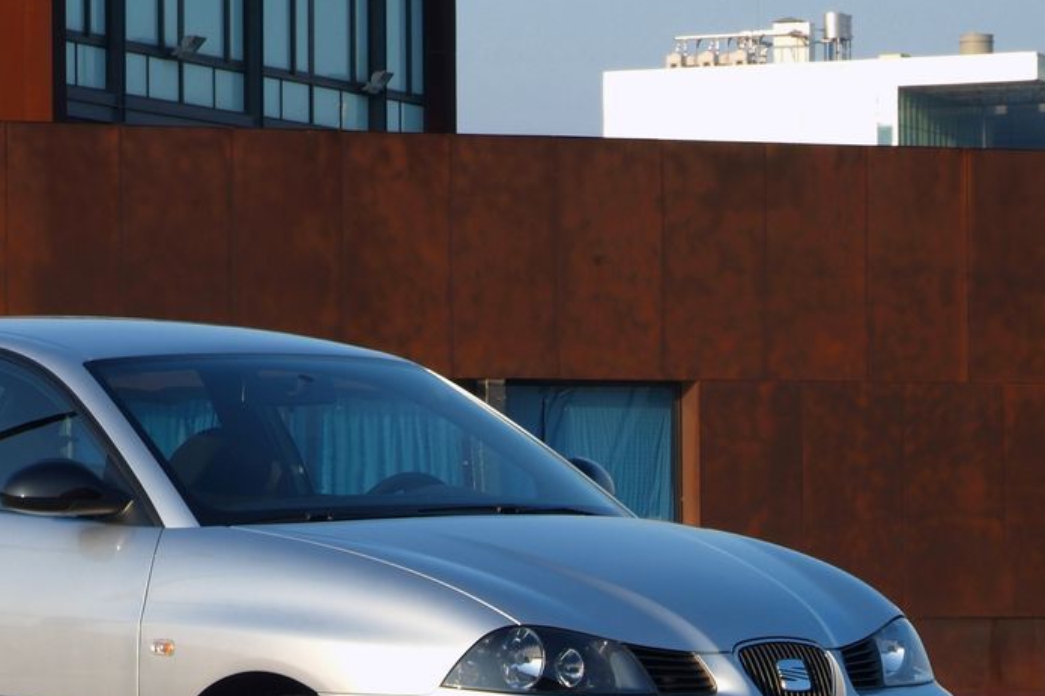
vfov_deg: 7.1
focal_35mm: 193
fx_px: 5601
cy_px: 425
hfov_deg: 10.6
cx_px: 117
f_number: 11
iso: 100
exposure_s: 1/45
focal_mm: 62
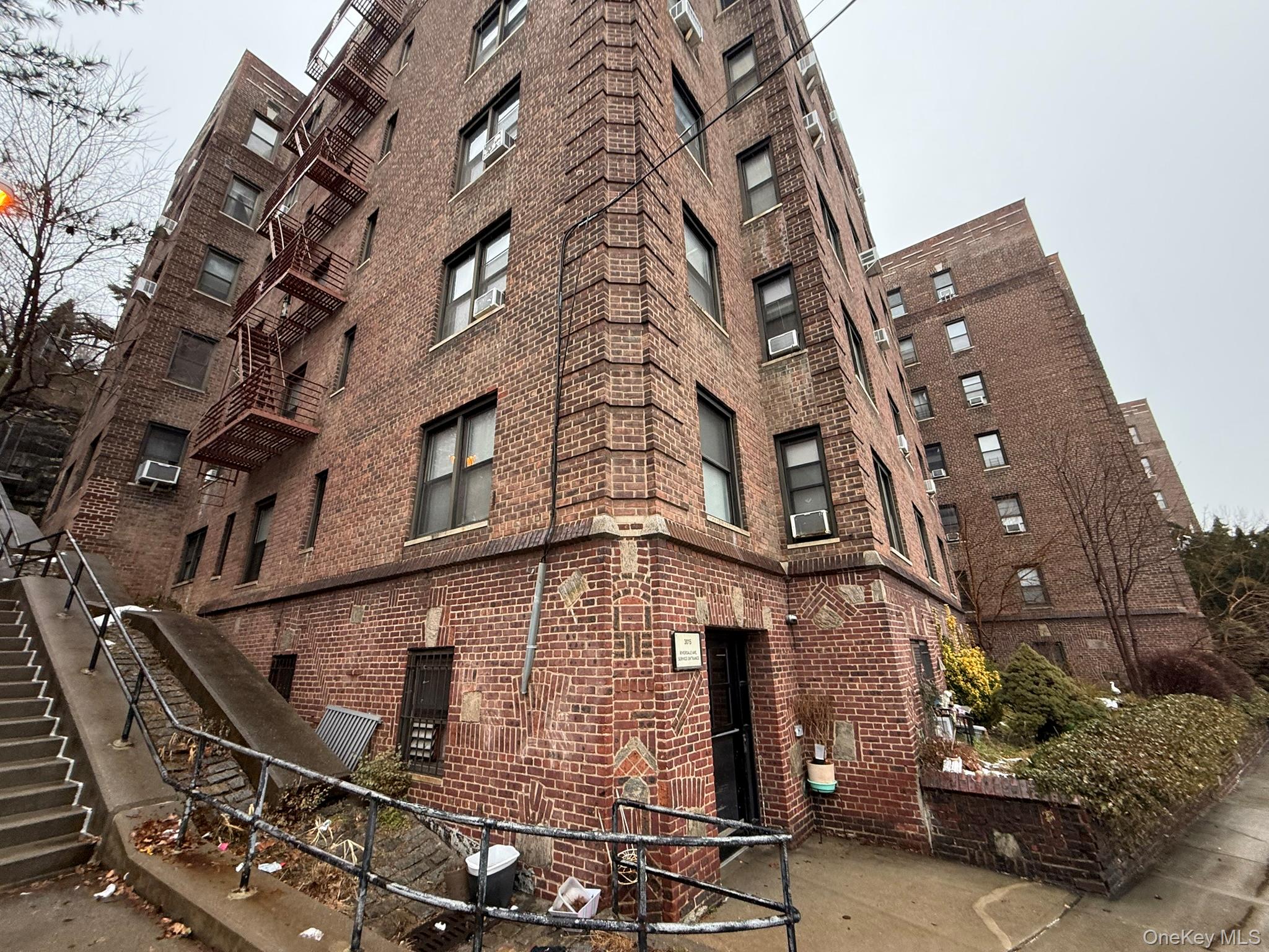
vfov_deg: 85.7
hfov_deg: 102.1
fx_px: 513
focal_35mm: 14
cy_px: 476
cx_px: 634
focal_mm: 2.22
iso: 64
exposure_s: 1/99
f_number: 2.2
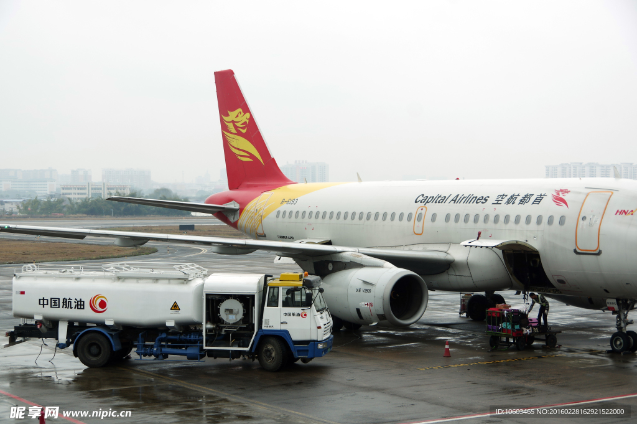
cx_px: 318
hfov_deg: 33.4
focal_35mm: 60
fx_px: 1061
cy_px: 212
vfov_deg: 22.6
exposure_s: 1/250
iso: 100
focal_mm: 40
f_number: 5.6
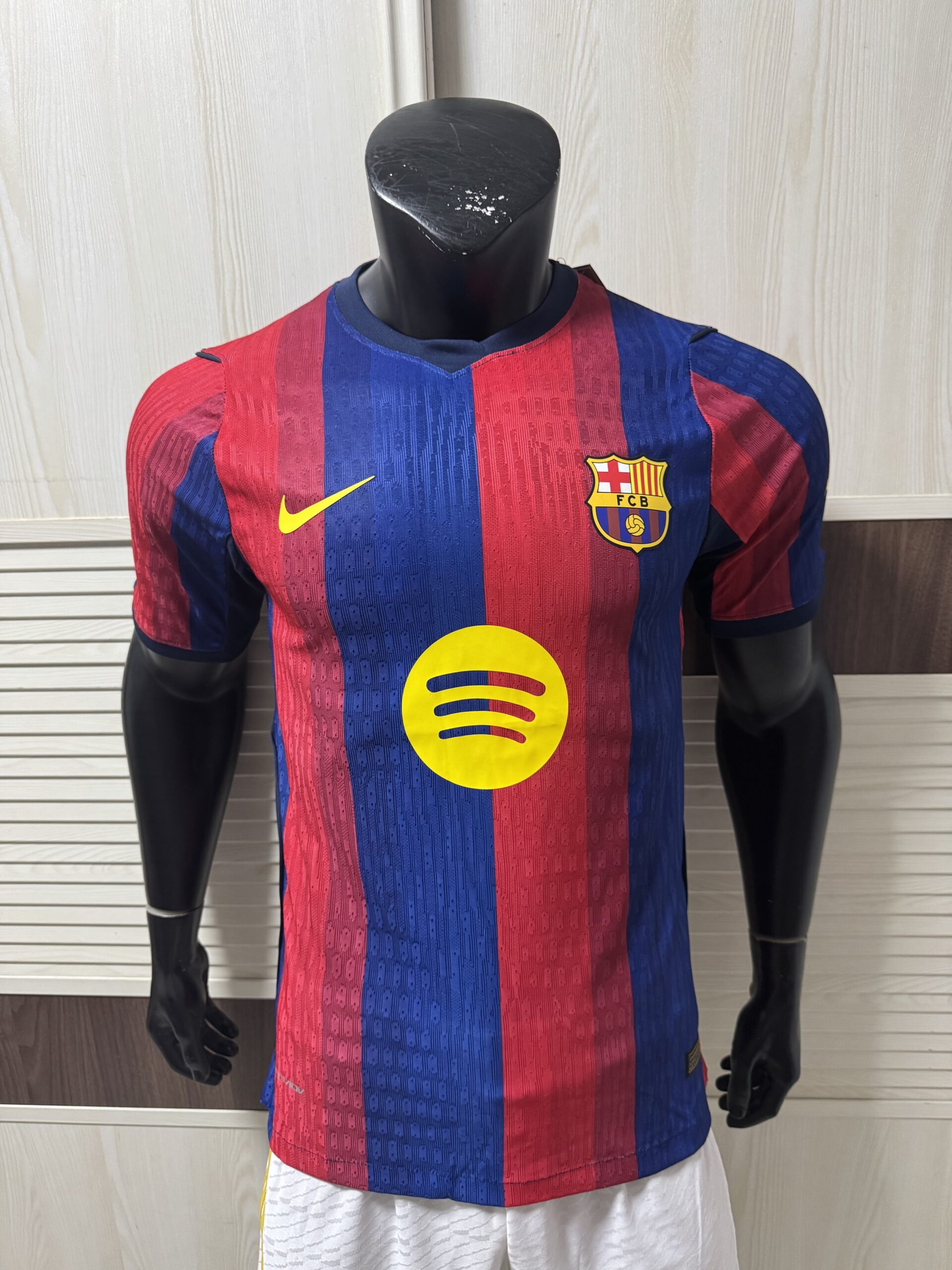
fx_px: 880
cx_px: 476
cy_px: 635
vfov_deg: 71.6
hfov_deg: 56.8
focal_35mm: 24
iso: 400
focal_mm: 6.76
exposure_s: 1/60
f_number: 1.78
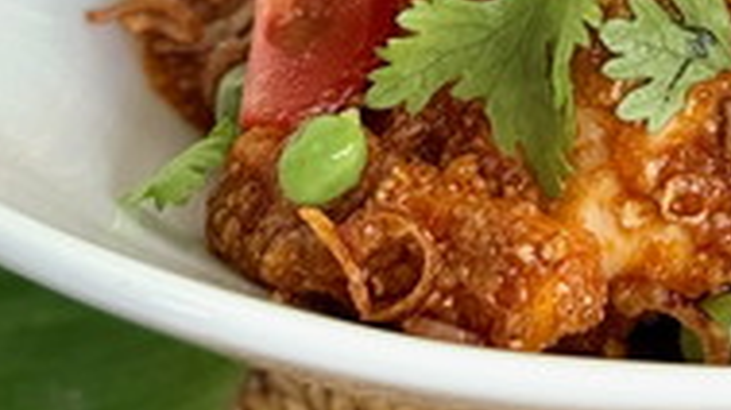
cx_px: 1153
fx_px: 4649
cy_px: -851
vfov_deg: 4.8
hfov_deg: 8.7
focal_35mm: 240
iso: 100
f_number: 1.78
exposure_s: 1/142
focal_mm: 6.76
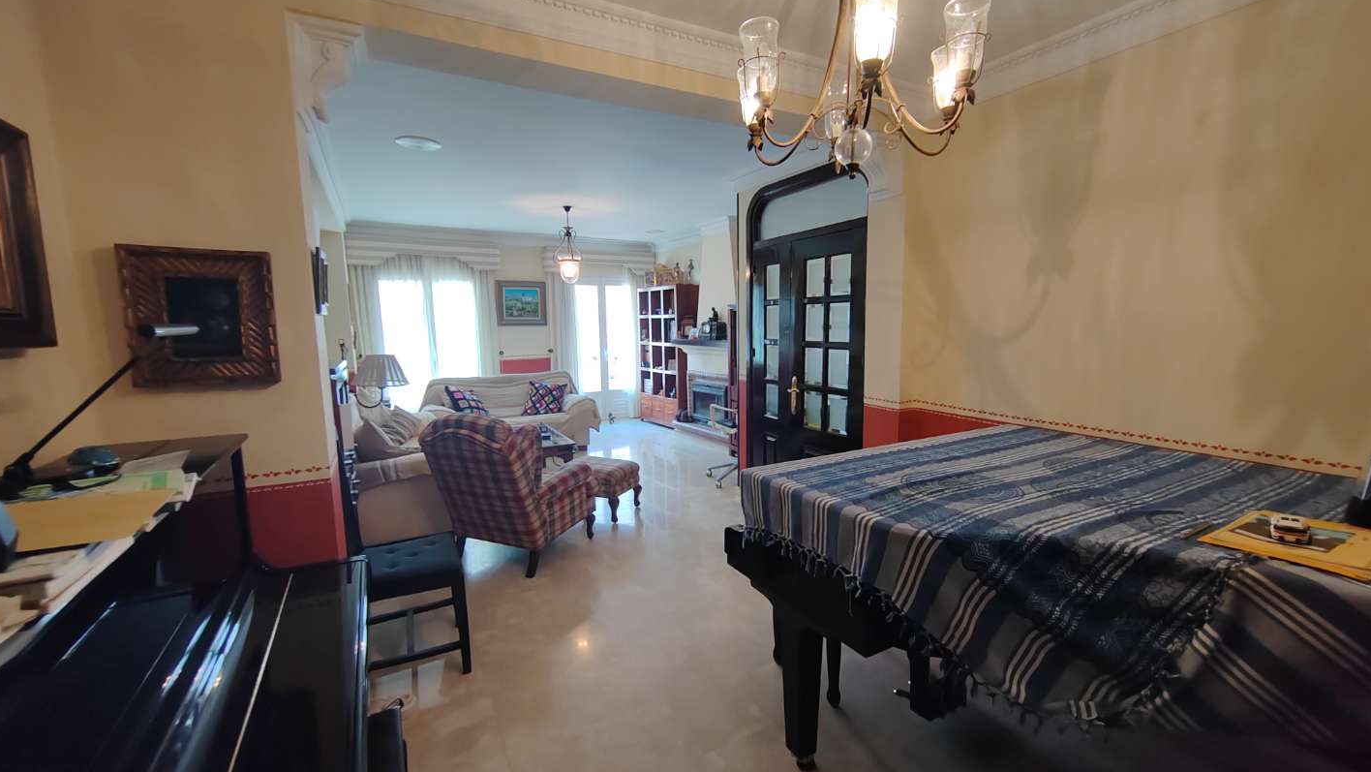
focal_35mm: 15
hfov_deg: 103.0
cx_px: 689
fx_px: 545
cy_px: 395
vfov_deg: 70.5
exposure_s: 1/33.3
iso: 286
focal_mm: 2.16
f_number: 2.2
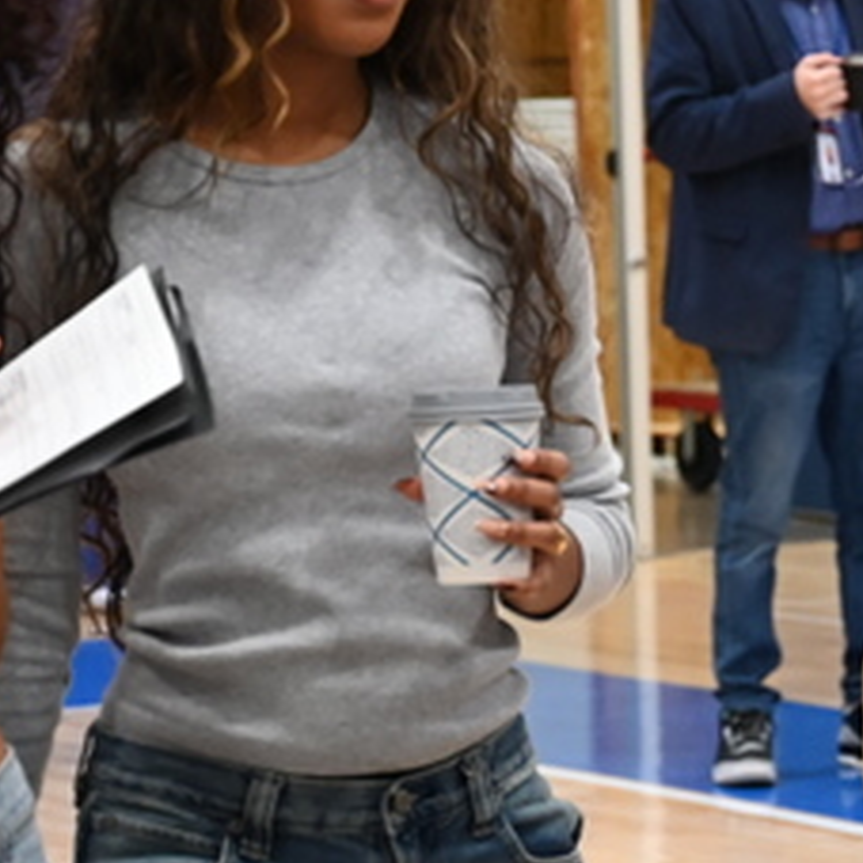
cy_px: 287
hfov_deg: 7.6
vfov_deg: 7.6
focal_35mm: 230
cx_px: 810
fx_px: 6487
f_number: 4
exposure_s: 1/125
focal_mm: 60
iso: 2000
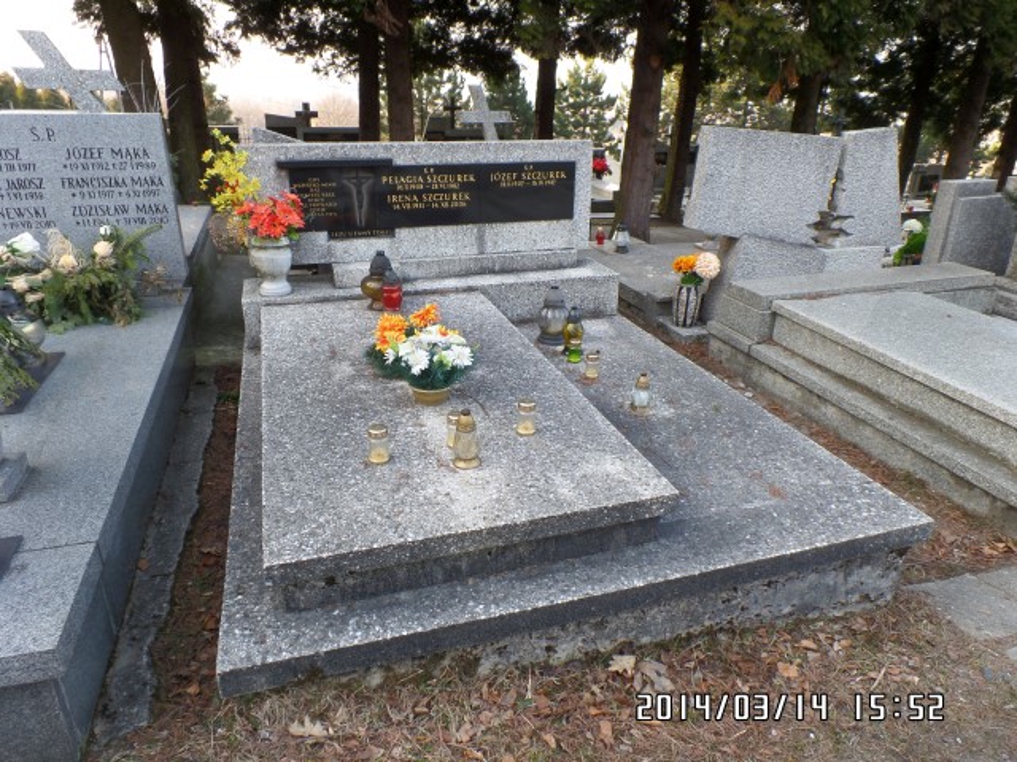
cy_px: 381
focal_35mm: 23
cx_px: 508
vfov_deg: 58.9
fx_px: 676
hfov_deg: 73.9
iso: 100
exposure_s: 1/60
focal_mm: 4.1
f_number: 3.5
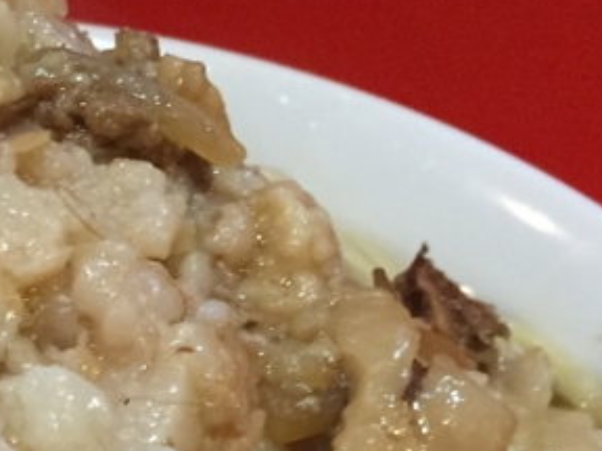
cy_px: 708
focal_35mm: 103
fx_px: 1791
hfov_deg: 18.3
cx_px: -88
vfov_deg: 13.4
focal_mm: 4.15
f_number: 2.2
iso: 250
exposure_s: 1/25
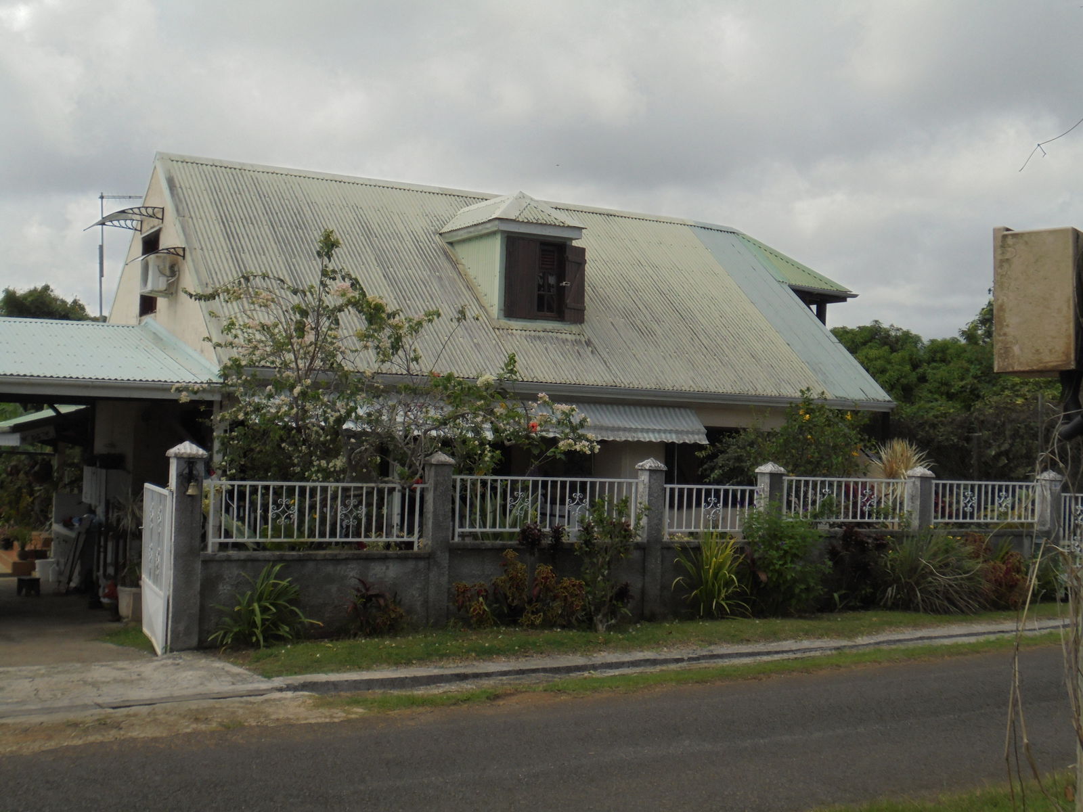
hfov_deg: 43.9
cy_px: 406
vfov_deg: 33.6
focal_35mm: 43
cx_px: 542
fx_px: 1345
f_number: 4.5
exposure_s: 1/1000
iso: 100
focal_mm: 7.8
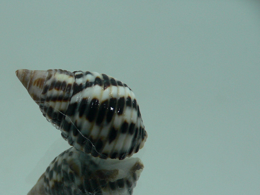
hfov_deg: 39.1
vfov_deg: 30.1
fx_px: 361
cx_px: 83
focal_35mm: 48
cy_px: 127
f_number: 2.8
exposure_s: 1/60
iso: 80
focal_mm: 4.6
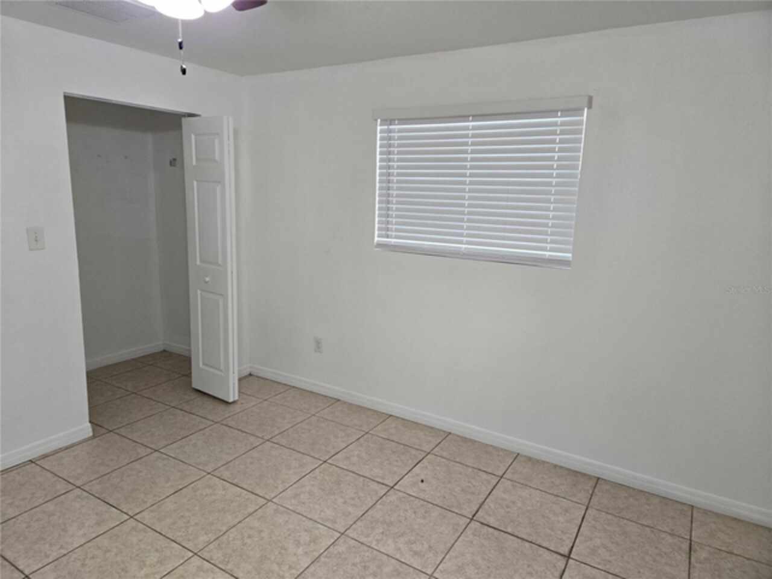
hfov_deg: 73.9
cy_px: 290
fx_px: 513
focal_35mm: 23
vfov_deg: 58.9
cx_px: 386
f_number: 1.8
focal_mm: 5.4
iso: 200
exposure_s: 1/120
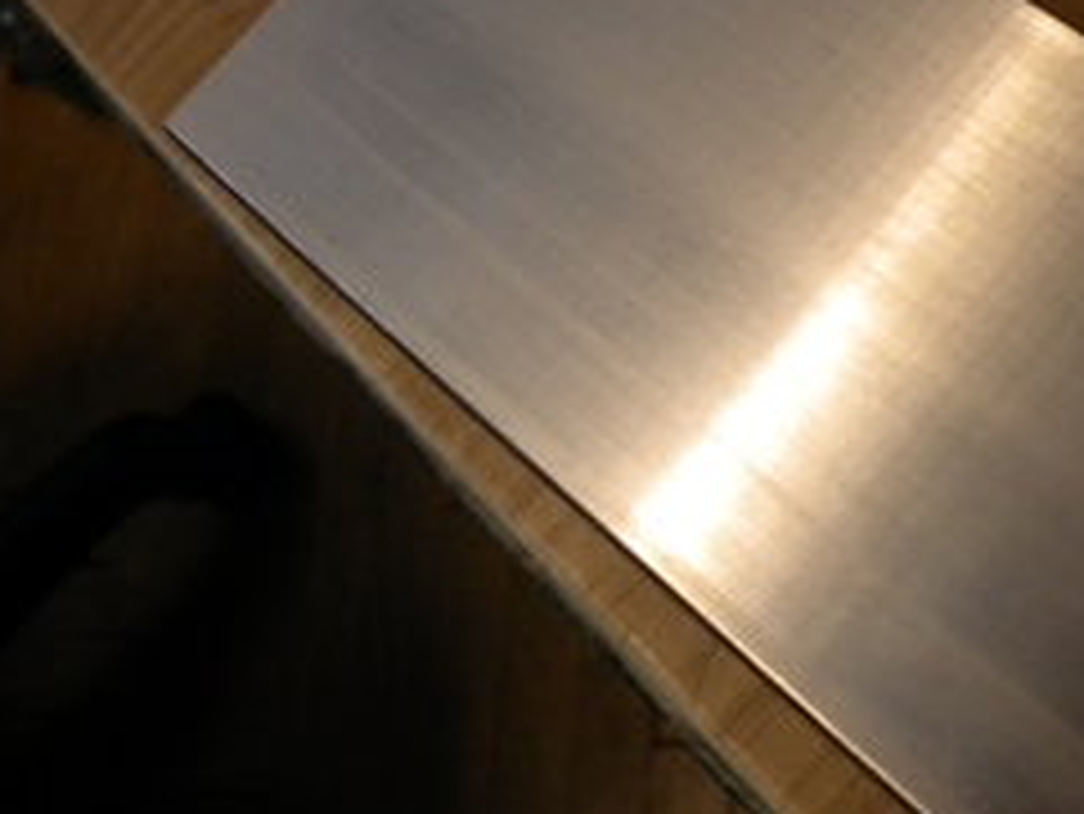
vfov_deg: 25.2
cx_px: 882
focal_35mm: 58
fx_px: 1817
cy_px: 328
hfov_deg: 32.2
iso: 400
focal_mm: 6.3
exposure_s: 1/30
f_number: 3.1
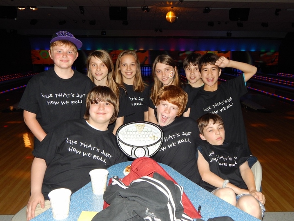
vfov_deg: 40.7
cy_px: 110
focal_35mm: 35
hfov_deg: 52.6
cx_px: 147
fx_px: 297
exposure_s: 1/30
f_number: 3.3
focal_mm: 6.1
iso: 220
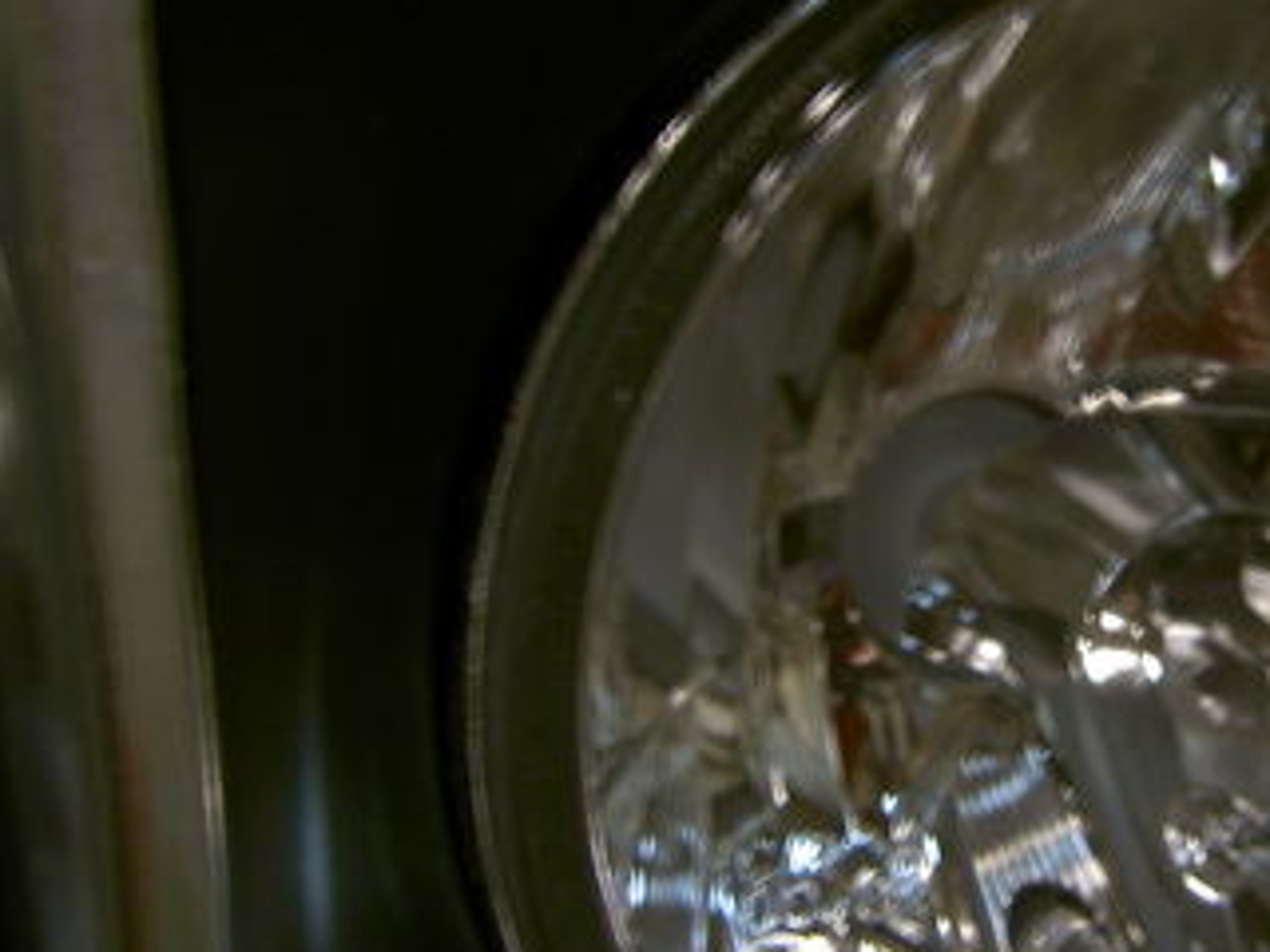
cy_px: 591
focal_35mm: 68
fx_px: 2495
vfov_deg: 21.6
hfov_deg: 27.4
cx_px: 1187
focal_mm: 5.6
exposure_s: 1/8
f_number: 2.8
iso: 50
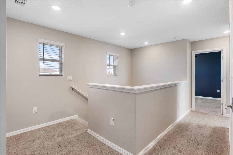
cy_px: 78
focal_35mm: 18
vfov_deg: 67.4
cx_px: 116
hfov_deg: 90.0
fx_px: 116
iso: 125
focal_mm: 18
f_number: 13
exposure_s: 1.3
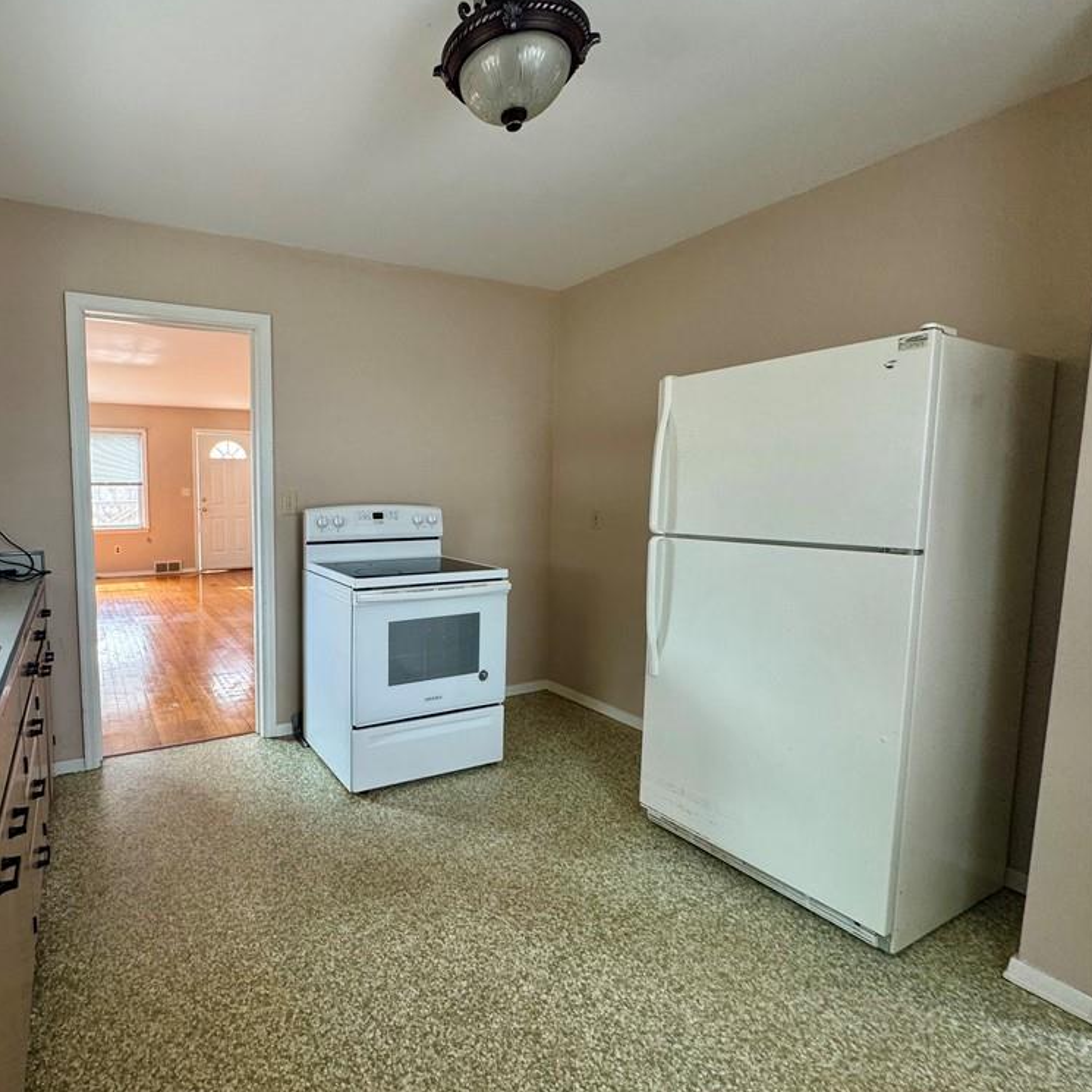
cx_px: 349
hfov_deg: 80.7
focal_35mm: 17
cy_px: 544
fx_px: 607
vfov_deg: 84.0
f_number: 2.2
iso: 160
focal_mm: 2.22
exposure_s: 1/99
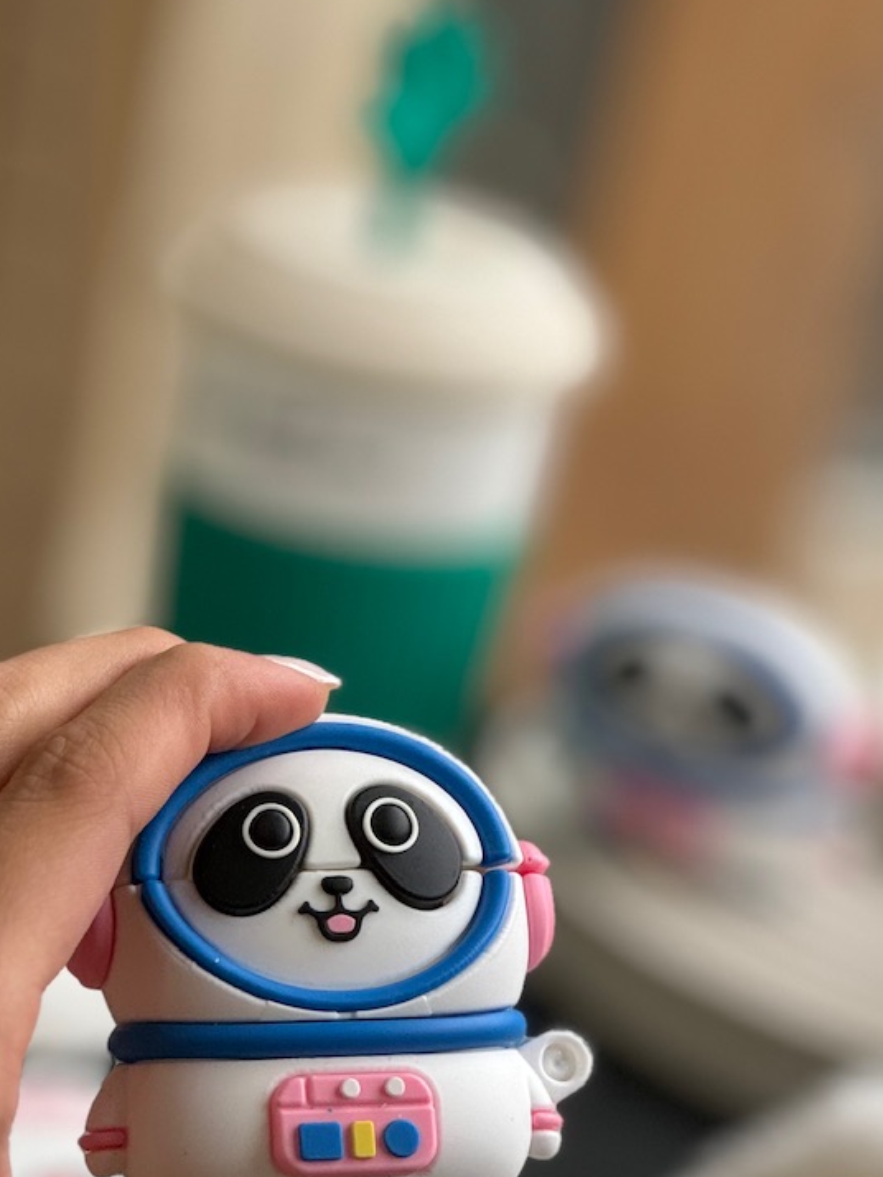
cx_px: 265
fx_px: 4691
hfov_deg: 10.7
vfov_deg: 14.2
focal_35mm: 138
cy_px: 1006
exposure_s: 1/99
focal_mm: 9
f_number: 2.8
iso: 125
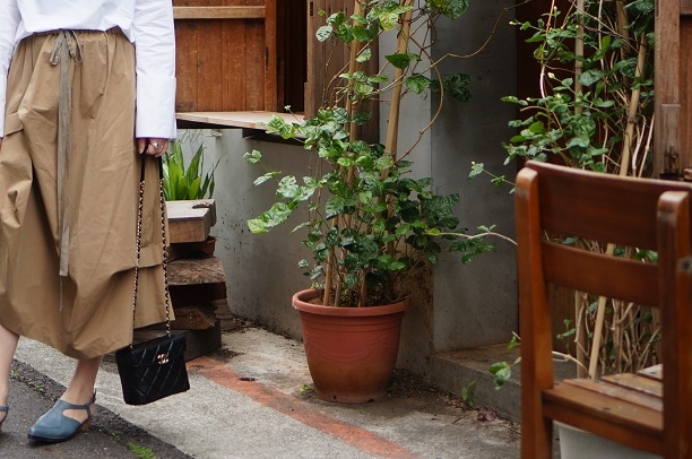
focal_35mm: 86
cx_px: 227
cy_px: 89
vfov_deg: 15.8
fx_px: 1647
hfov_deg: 23.6
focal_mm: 35
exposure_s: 1/640
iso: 100
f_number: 1.8
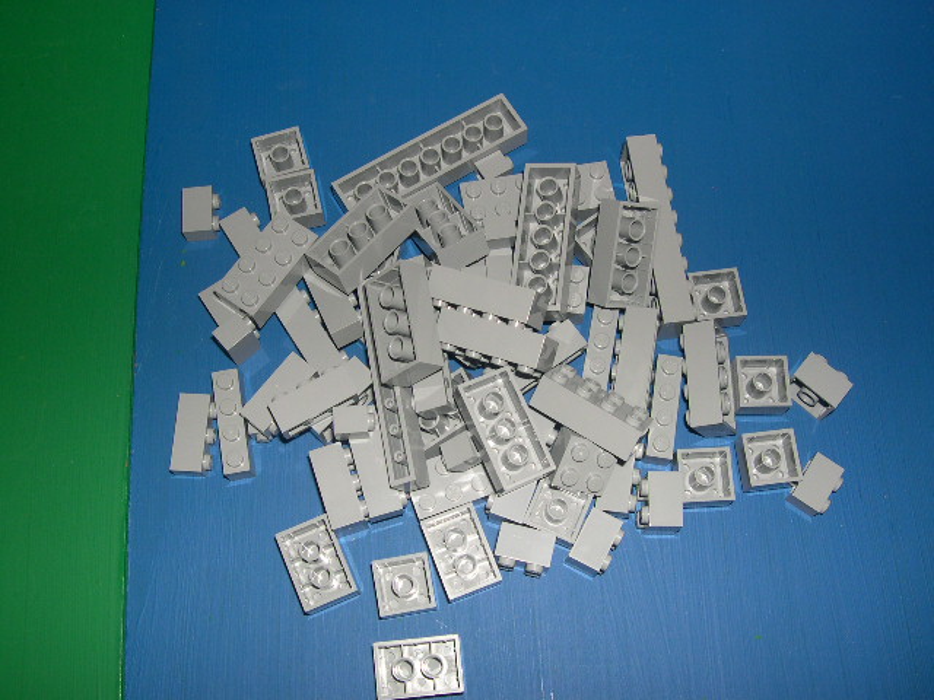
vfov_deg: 37.7
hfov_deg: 49.0
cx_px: 467
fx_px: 1025
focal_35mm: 38
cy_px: 350
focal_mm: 8
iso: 100
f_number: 7.6
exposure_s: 1/60
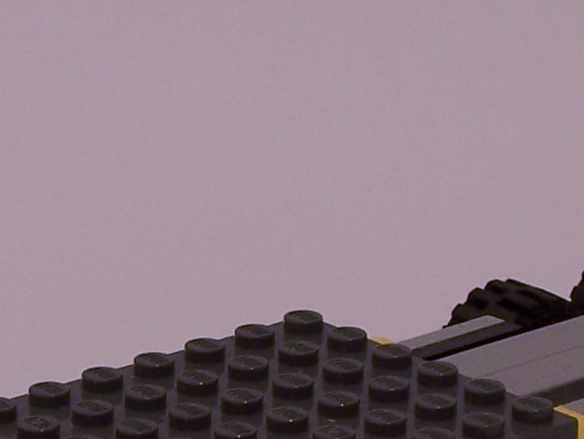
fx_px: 4506
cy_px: 372
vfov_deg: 5.6
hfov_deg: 7.4
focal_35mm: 267
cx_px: 334
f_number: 3.2
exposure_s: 1/6
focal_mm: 11.1
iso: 80
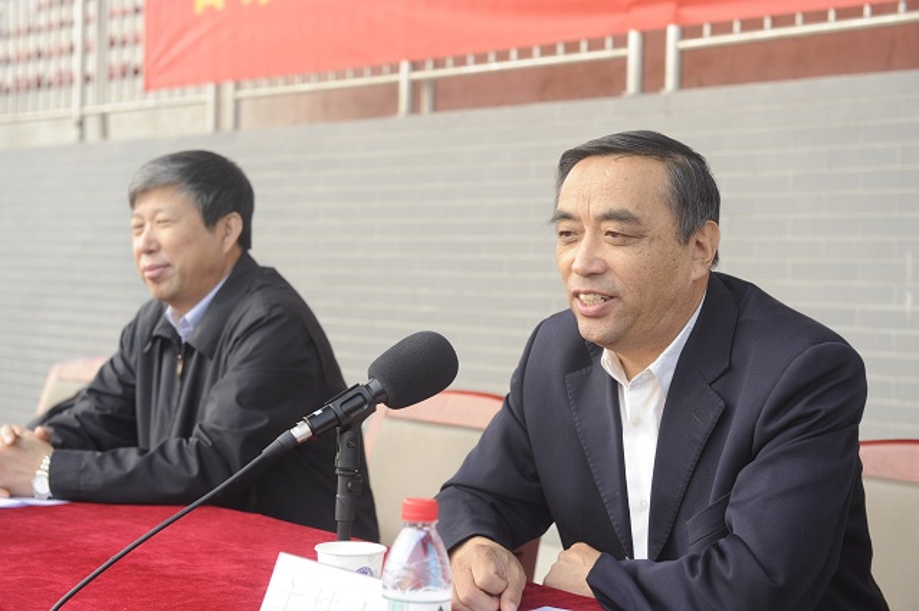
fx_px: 1683
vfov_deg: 20.6
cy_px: 306
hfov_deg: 30.5
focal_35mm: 66
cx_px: 460
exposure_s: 1/200
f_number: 5
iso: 320
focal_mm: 66
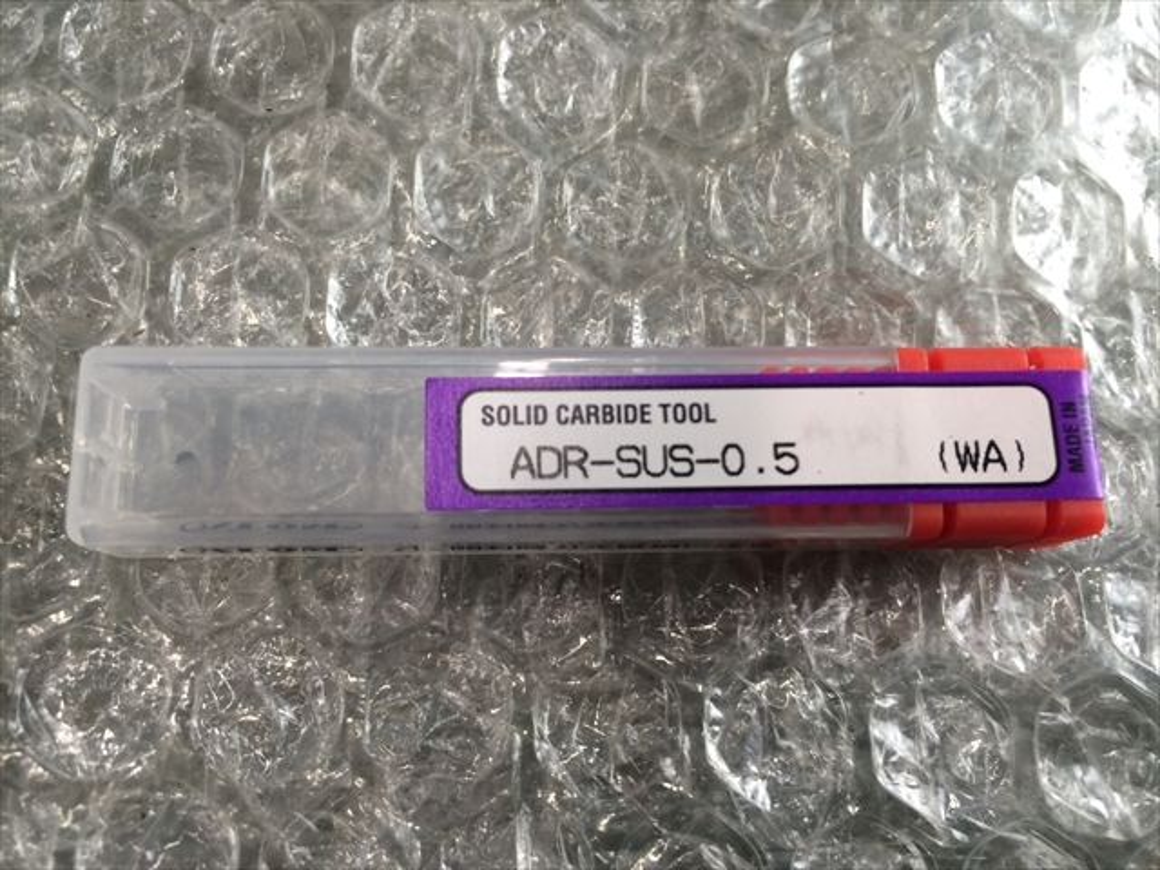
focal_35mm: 29
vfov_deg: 48.2
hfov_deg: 61.7
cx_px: 580
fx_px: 972
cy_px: 435
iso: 64
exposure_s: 1/30
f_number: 2.2
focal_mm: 4.15
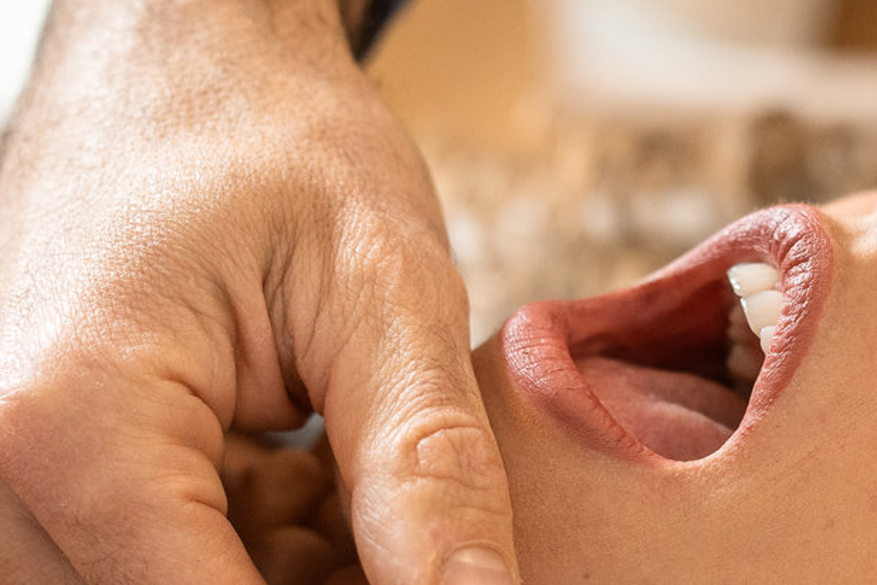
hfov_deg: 19.7
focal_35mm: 102
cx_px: 748
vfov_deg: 13.2
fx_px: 2485
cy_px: 586
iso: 640
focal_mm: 35
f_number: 2.8
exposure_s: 1/200
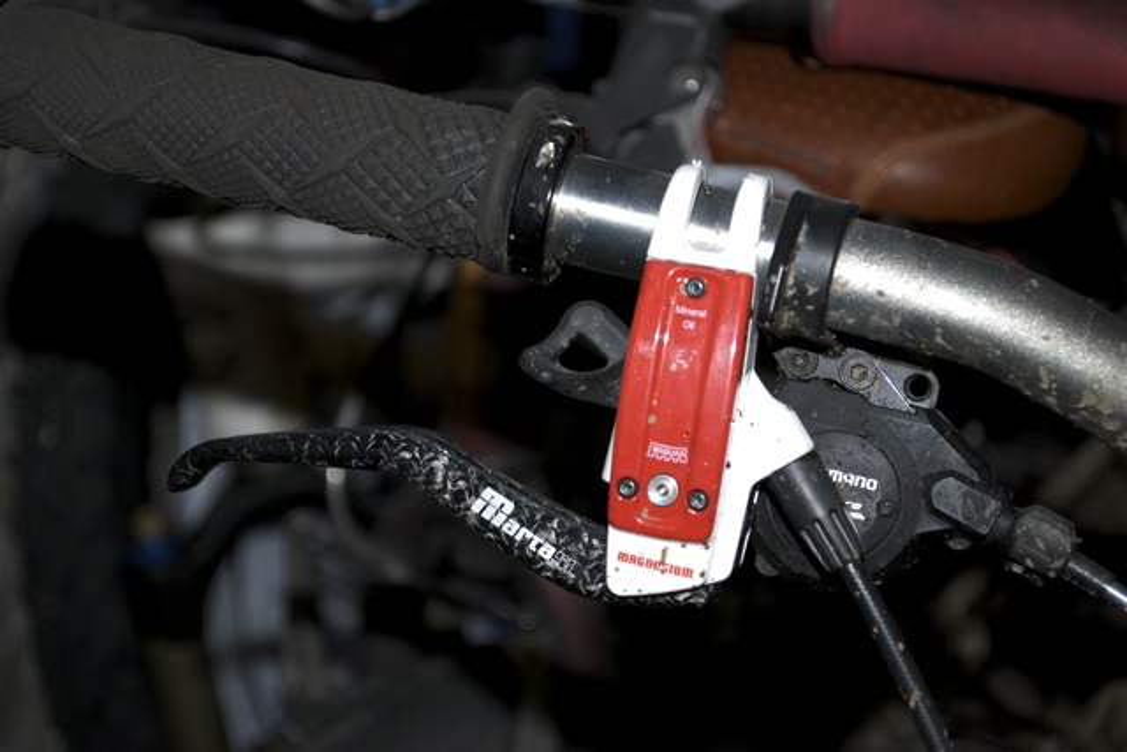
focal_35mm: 78
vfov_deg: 17.5
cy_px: 376
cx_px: 564
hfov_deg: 26.0
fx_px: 2442
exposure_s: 1/60
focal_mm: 52
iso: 200
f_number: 5.6
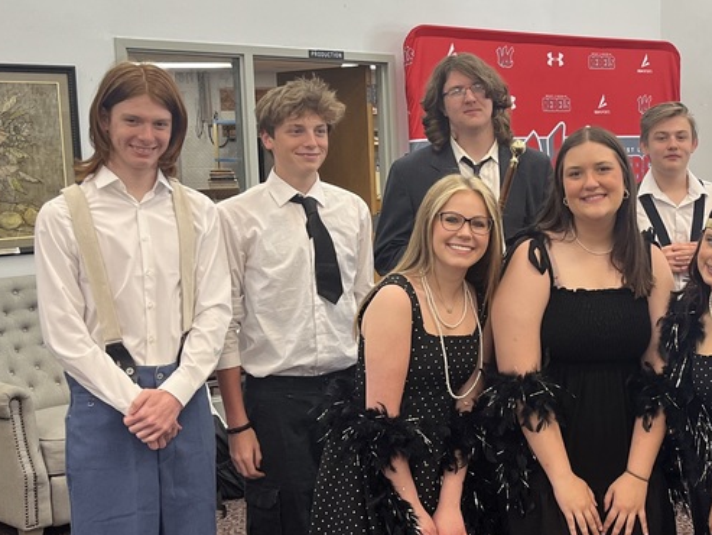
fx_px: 1111
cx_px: 582
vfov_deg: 27.0
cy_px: 278
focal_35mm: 54
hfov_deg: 34.3
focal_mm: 5.1
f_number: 1.6
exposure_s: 1/120
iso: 125
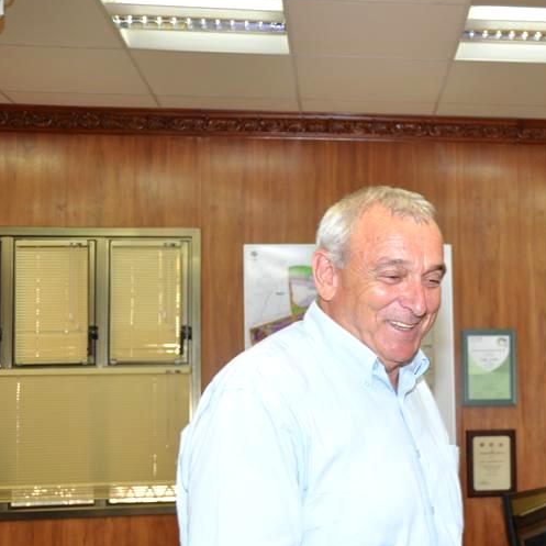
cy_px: 326
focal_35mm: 63
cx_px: 544
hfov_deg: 25.9
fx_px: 1124
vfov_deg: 27.2
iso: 400
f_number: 4.5
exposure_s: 1/80
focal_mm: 24
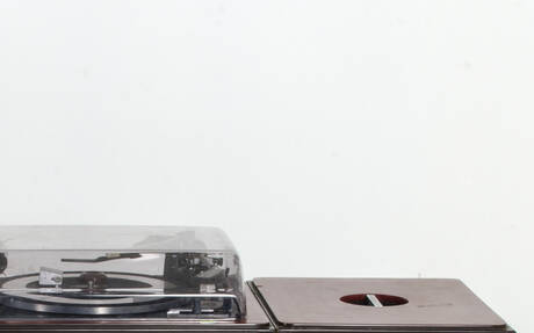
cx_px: 42
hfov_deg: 12.8
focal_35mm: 163
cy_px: 425
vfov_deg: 8.0
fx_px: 2364
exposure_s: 1/200
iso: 100
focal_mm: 35
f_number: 18
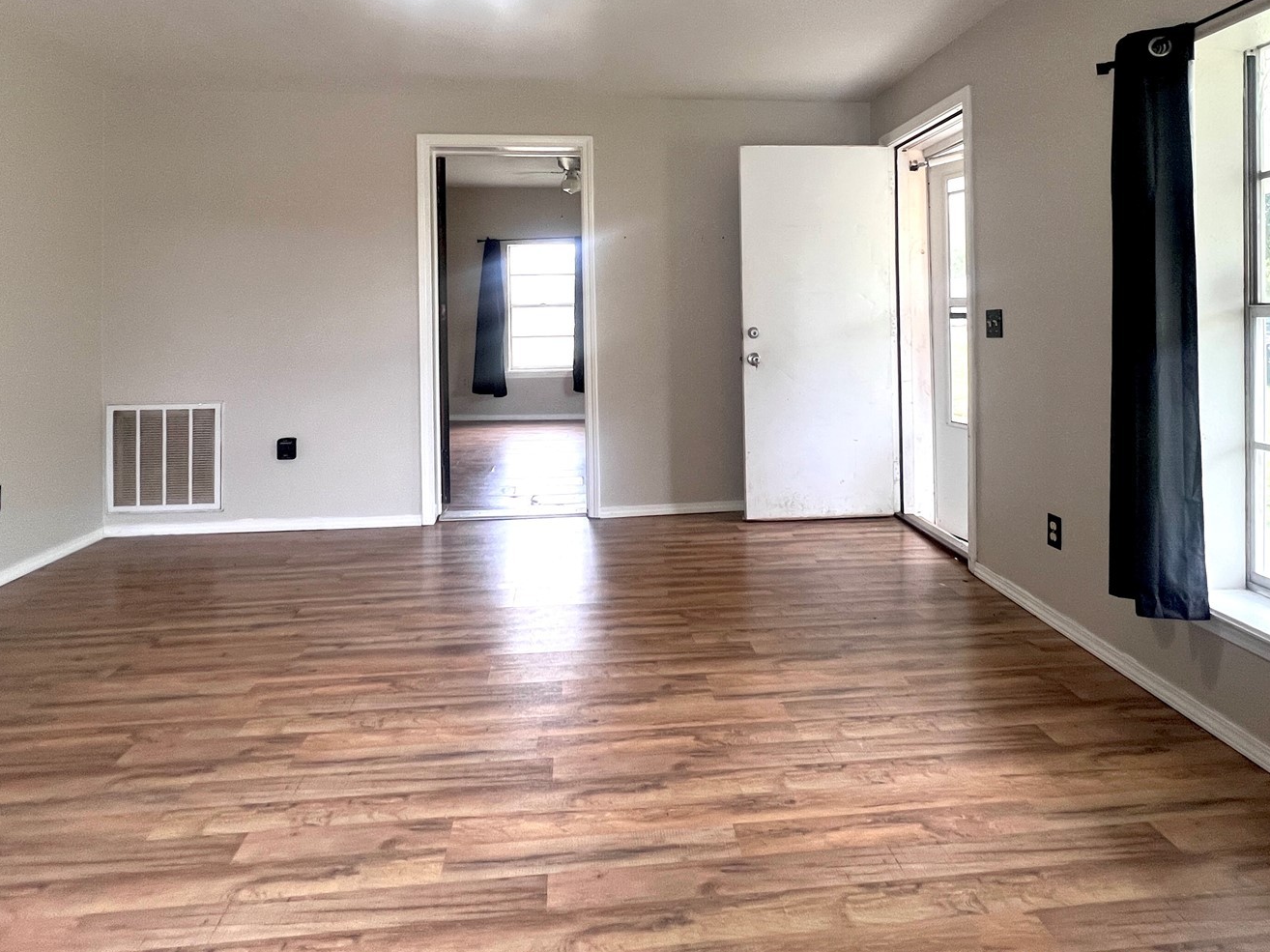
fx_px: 697
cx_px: 660
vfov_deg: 66.8
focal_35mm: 19
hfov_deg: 84.6
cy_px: 316
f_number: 1.8
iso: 160
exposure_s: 1/120
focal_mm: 1.57
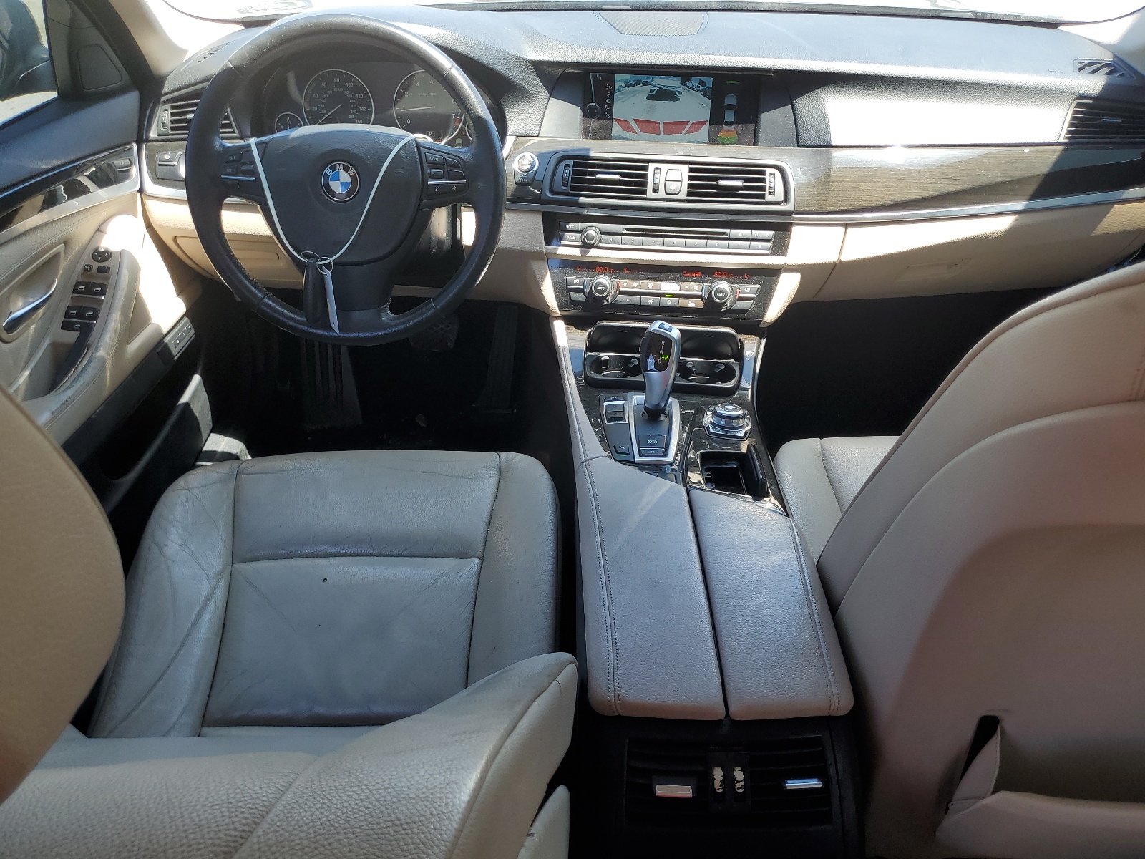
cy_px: 430
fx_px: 860
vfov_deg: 53.1
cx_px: 572
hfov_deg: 67.3
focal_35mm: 26
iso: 50
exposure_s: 1/312
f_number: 1.5
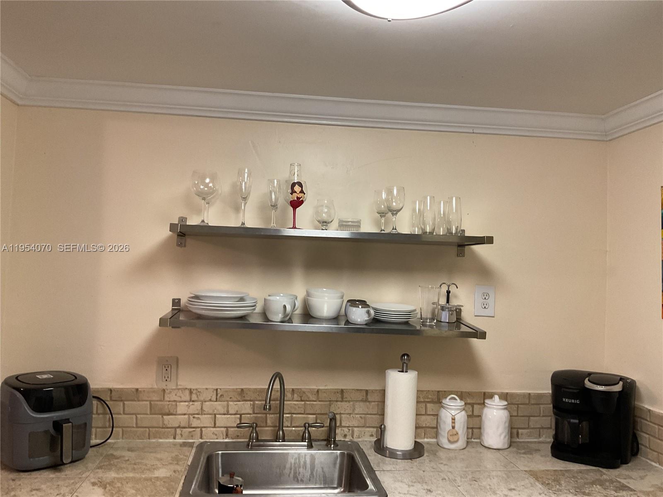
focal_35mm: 29
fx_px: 555
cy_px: 248
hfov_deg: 61.7
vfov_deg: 48.2
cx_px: 332
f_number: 1.8
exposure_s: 1/60
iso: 200
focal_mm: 3
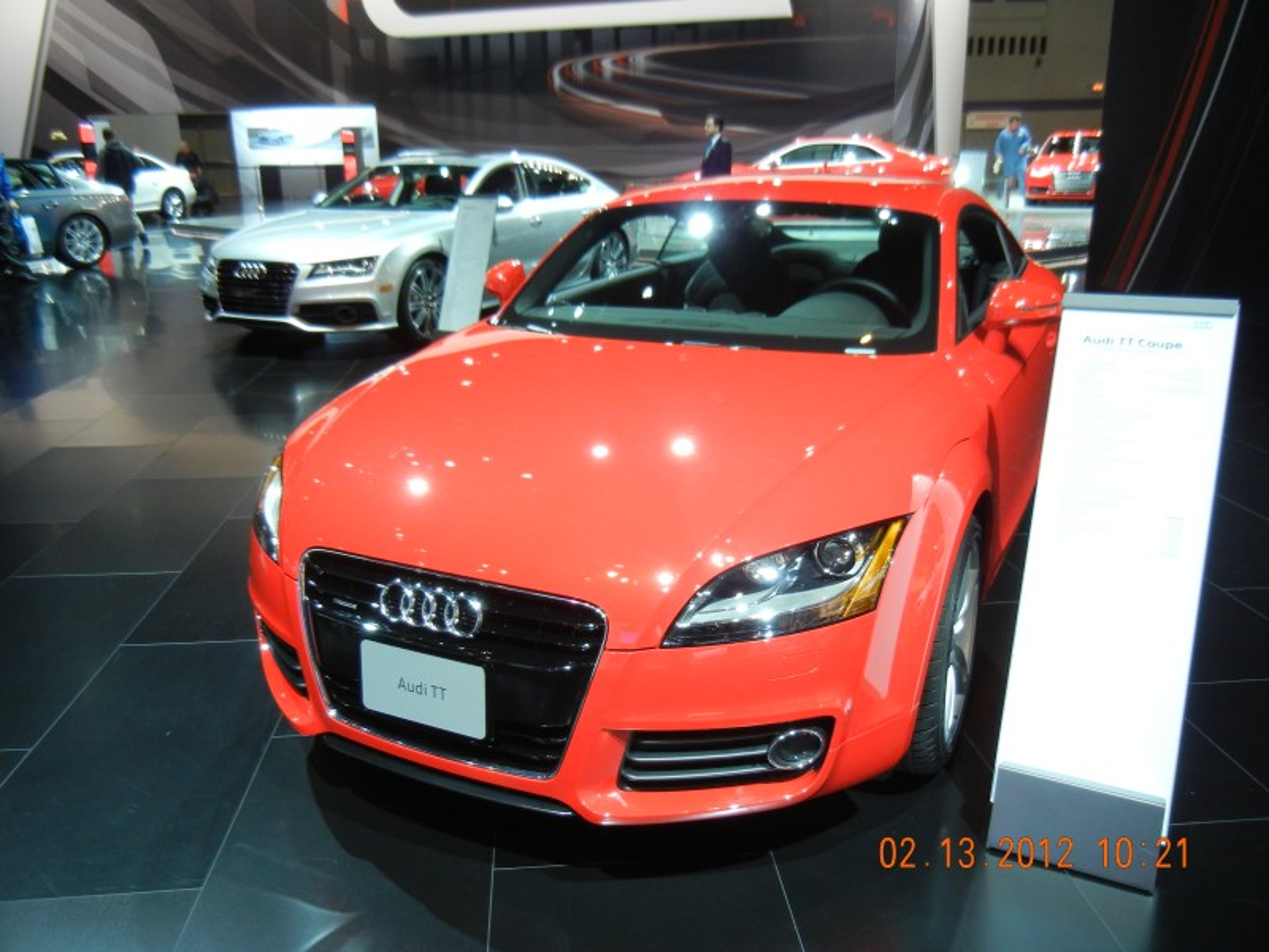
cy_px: 476
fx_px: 1100
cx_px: 634
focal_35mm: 30
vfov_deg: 46.8
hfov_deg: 60.0
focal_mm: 5.4
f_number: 3.5
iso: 262
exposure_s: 1/60
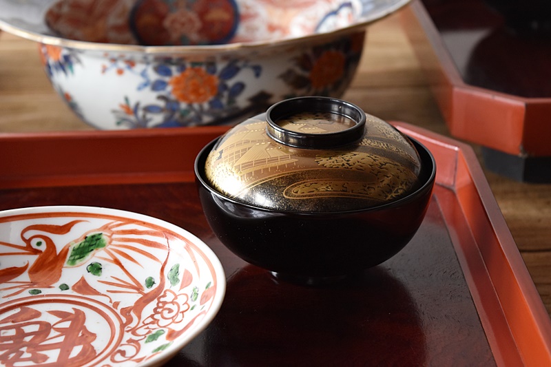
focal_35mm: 82
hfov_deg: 24.6
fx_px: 1262
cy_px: 184
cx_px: 276
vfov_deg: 16.5
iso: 800
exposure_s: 1/13
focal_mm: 55
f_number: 5.6
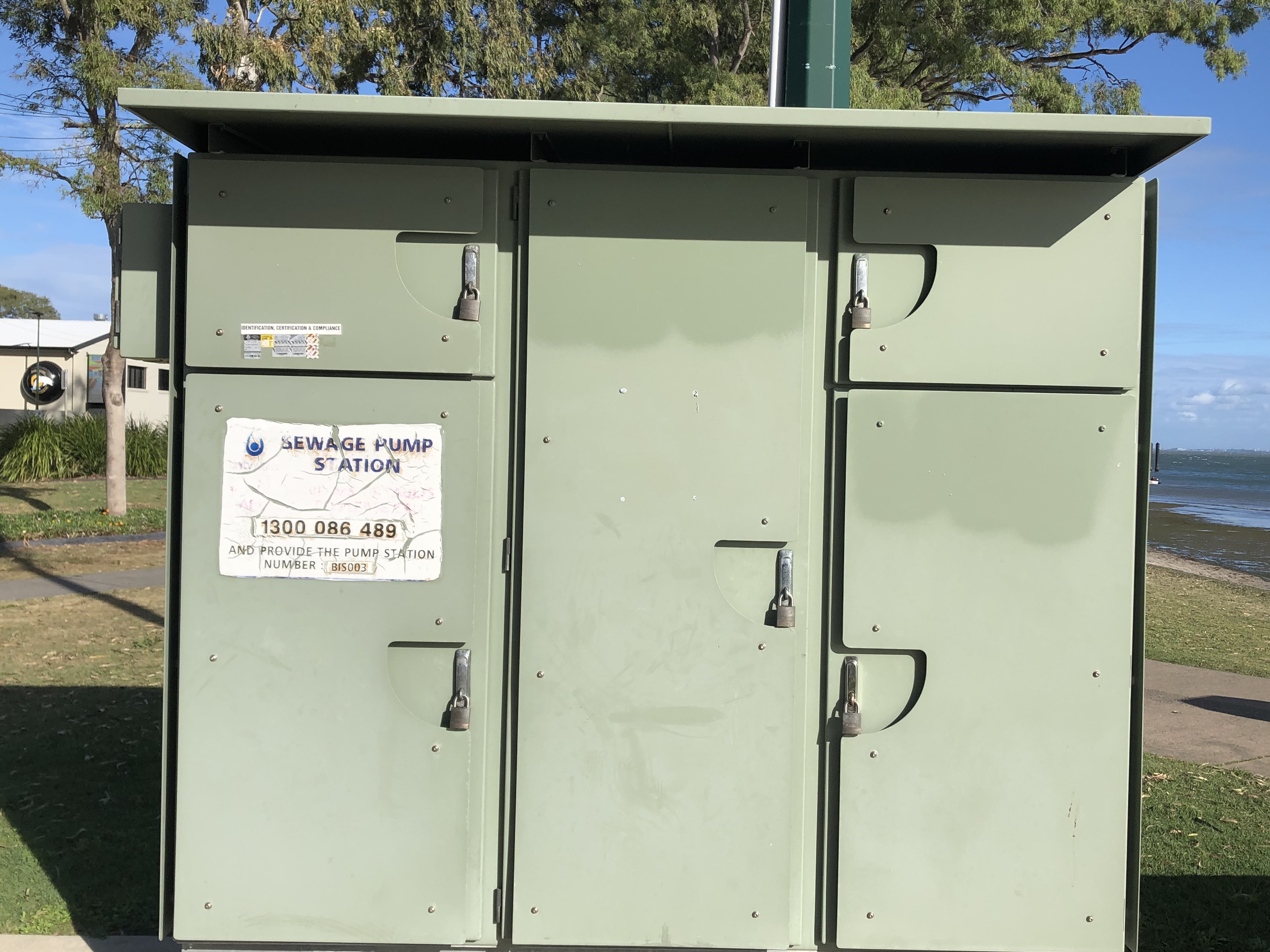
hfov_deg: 52.5
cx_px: 713
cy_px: 466
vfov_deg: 40.7
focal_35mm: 35
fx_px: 1284
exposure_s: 1/2404
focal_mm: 3.99
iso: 20
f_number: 1.8
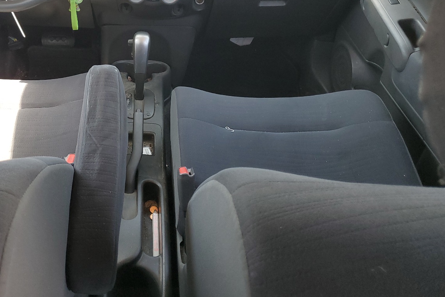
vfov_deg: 34.3
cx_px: 137
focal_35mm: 38
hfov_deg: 49.5
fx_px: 470
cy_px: 76
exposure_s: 1/120
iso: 65
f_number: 1.5
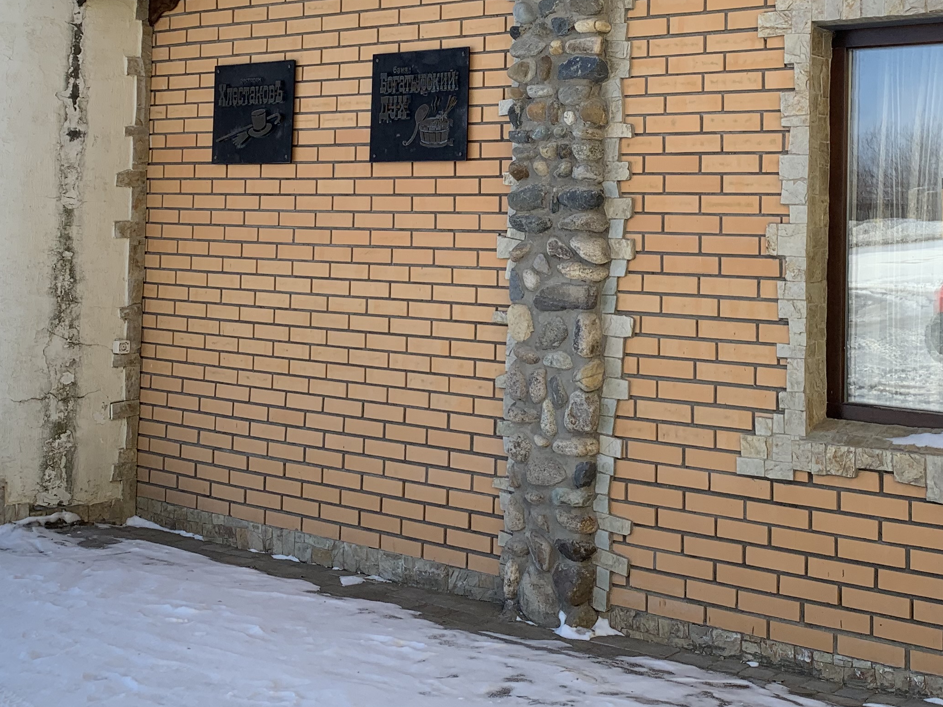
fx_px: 1389
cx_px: 586
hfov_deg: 37.3
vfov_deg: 28.1
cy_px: 173
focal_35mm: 51
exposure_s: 1/1266
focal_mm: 4.25
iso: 25
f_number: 1.8
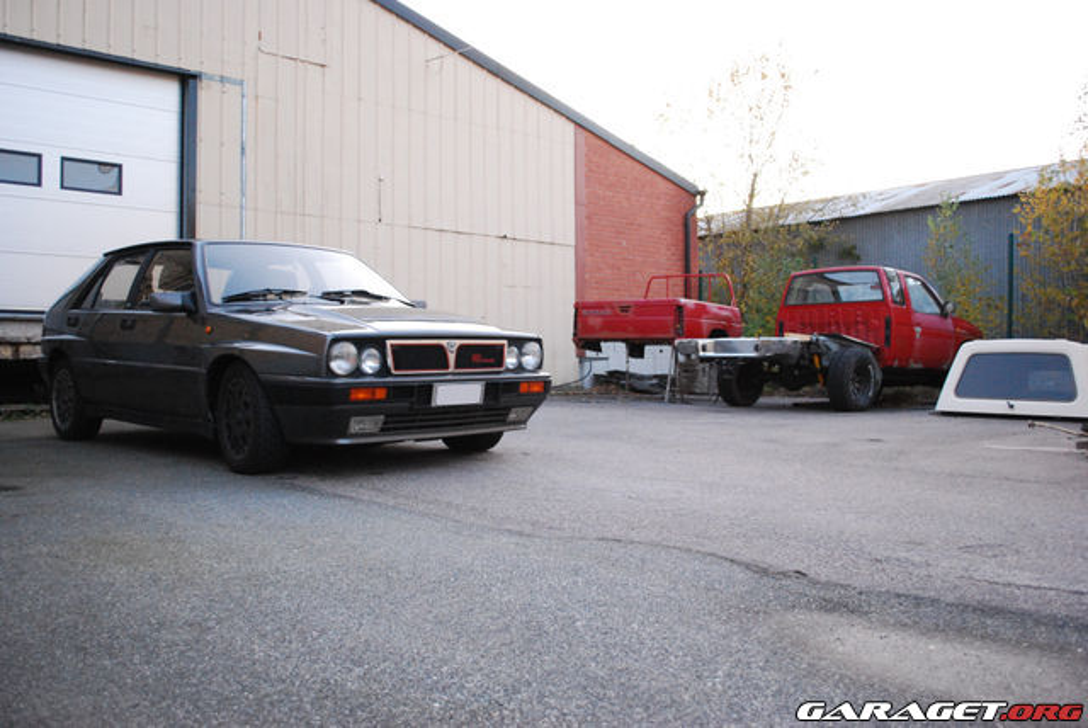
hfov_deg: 61.9
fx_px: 907
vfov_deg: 43.7
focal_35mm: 30
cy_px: 364
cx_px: 544
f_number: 3.8
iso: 1600
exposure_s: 1/20
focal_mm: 20
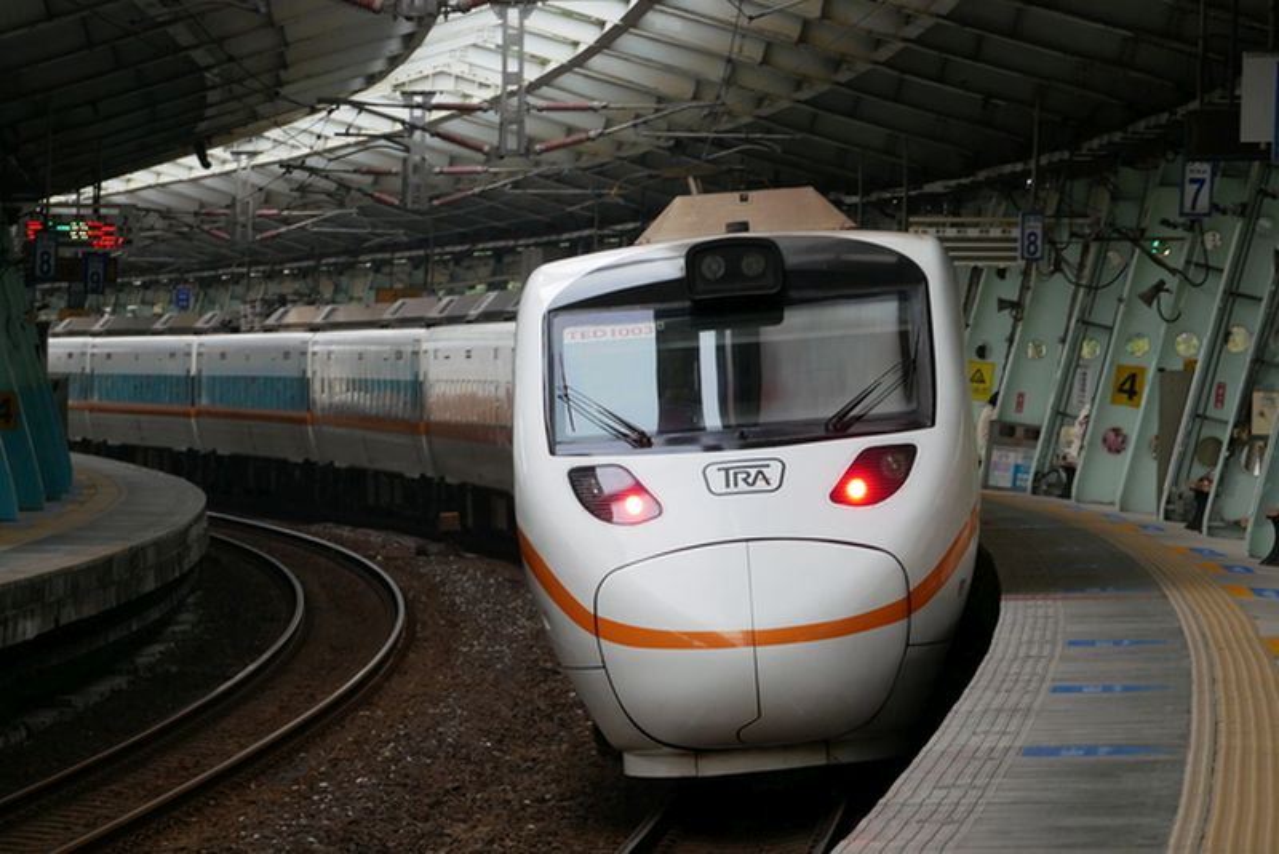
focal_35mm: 226
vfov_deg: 6.1
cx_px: 640
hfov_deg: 9.1
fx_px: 8032
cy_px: 427
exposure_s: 1/250
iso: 1000
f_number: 5.6
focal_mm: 109
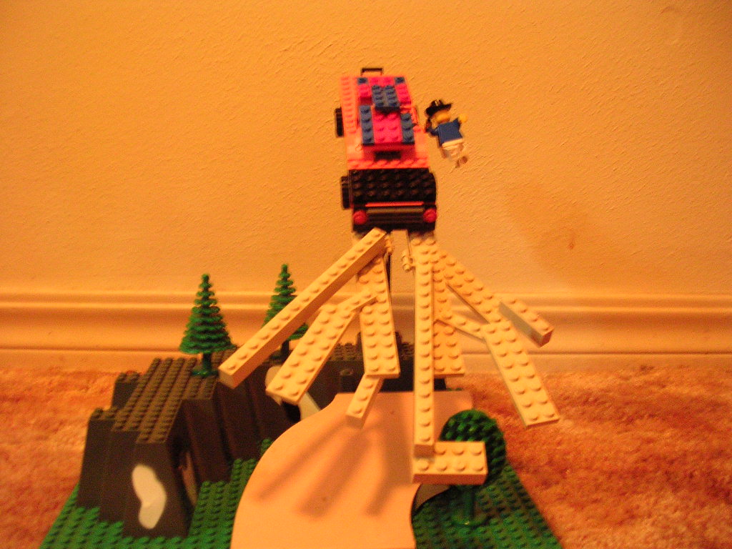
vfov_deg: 37.7
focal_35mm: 38
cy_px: 274
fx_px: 804
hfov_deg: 49.0
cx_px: 366
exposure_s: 1/6.3
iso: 198
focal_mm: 5.8
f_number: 2.8
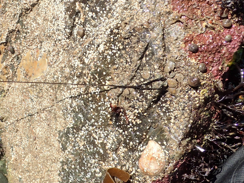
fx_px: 430
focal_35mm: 61
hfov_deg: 29.9
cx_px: 9
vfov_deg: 24.0
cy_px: 76
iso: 100
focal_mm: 5.5
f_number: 3.2
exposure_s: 1/1000
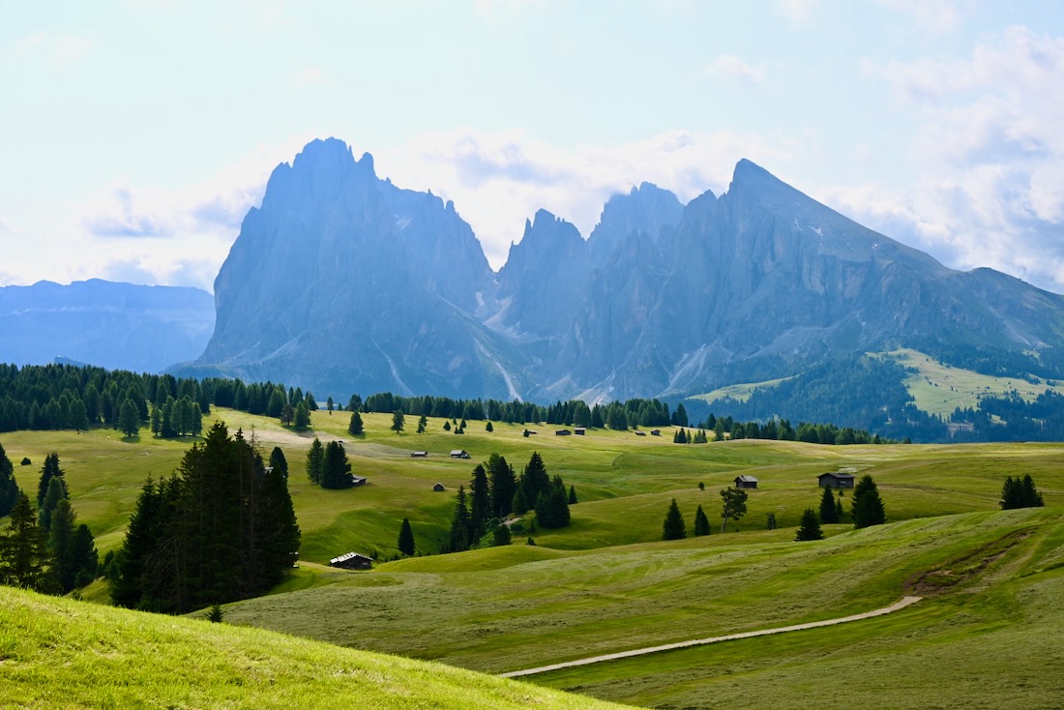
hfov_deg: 41.1
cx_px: 532
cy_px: 355
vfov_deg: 28.1
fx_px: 1419
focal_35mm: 48
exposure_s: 1/320
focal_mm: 48
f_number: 9
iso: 100
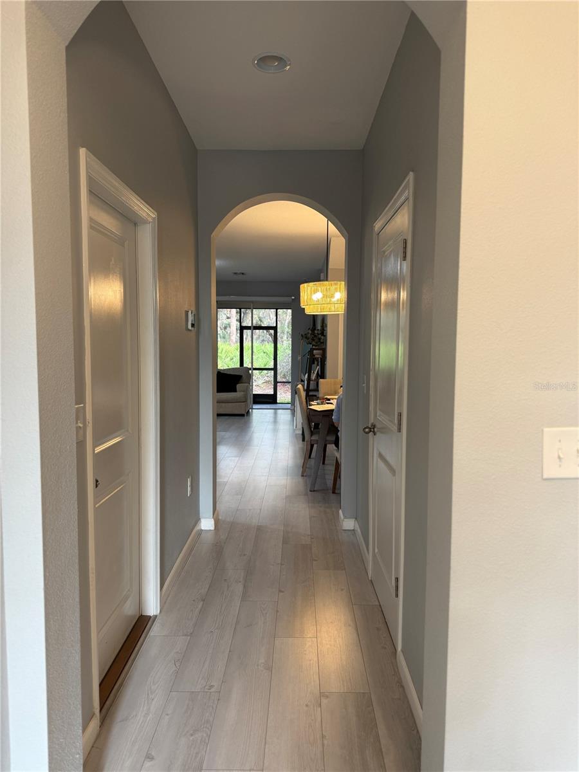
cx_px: 290
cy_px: 386
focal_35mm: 24
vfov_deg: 71.6
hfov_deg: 56.8
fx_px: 535
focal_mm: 6.76
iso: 125
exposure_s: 1/60
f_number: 1.78
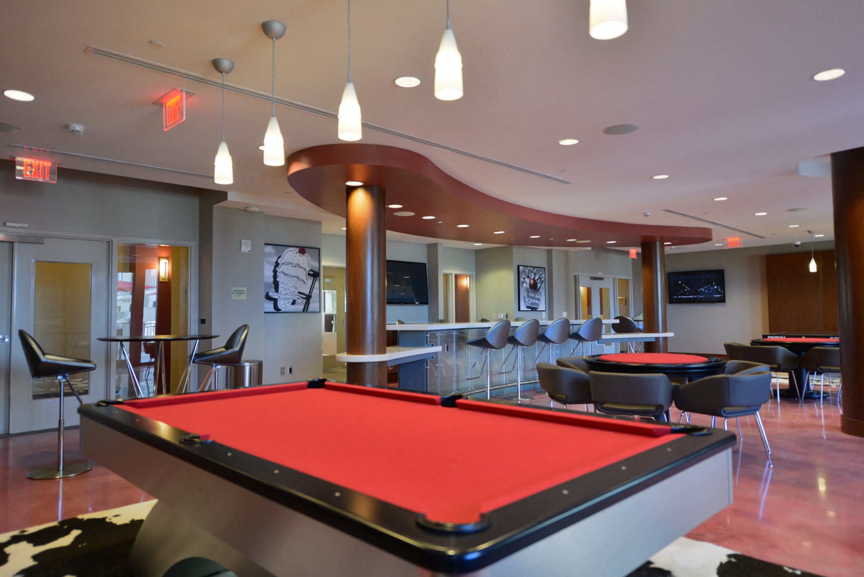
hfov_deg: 73.7
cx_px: 432
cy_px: 288
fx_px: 576
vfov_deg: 53.2
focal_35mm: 24
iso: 640
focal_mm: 24
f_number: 2.8
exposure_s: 1/30
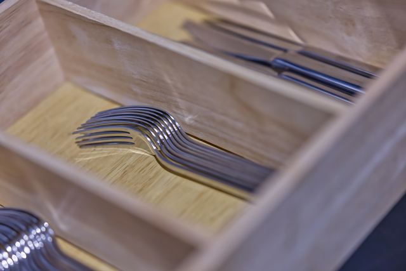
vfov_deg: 16.1
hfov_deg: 23.9
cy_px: 136
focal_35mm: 85
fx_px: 959
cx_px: 203
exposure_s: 1/1250
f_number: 1.8
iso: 1000
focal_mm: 85
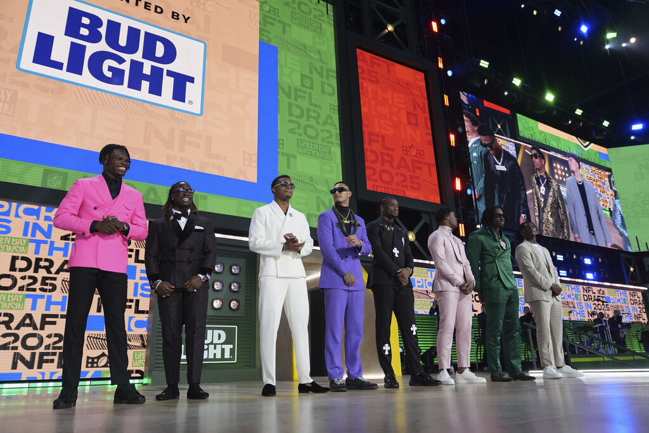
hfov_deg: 69.4
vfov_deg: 49.6
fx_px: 469
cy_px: 216
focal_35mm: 26
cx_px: 324
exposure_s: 1/1000
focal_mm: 26
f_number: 2.8
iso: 1600
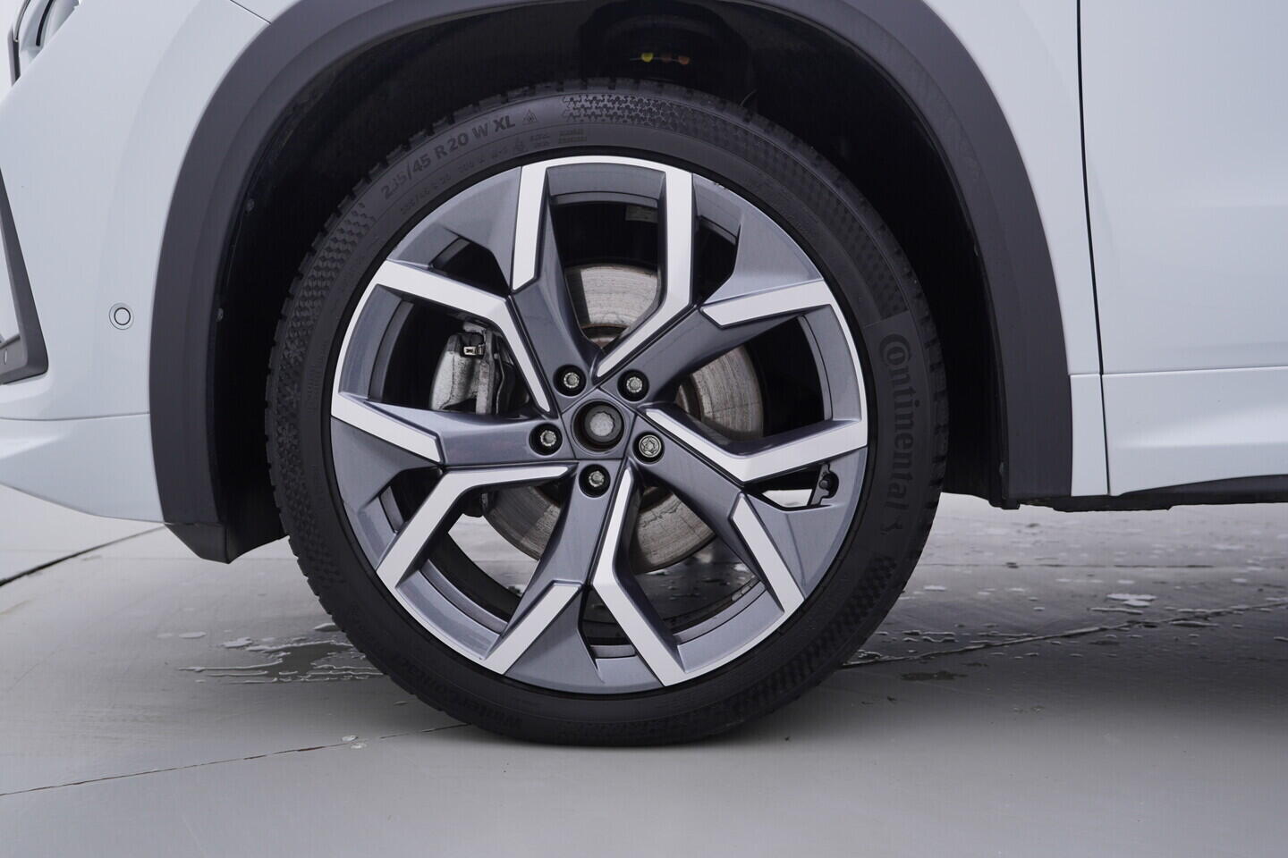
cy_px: 429
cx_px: 644
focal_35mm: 36
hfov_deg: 53.1
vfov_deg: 36.9
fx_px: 1288
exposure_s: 1/60
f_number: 4
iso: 125
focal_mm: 24
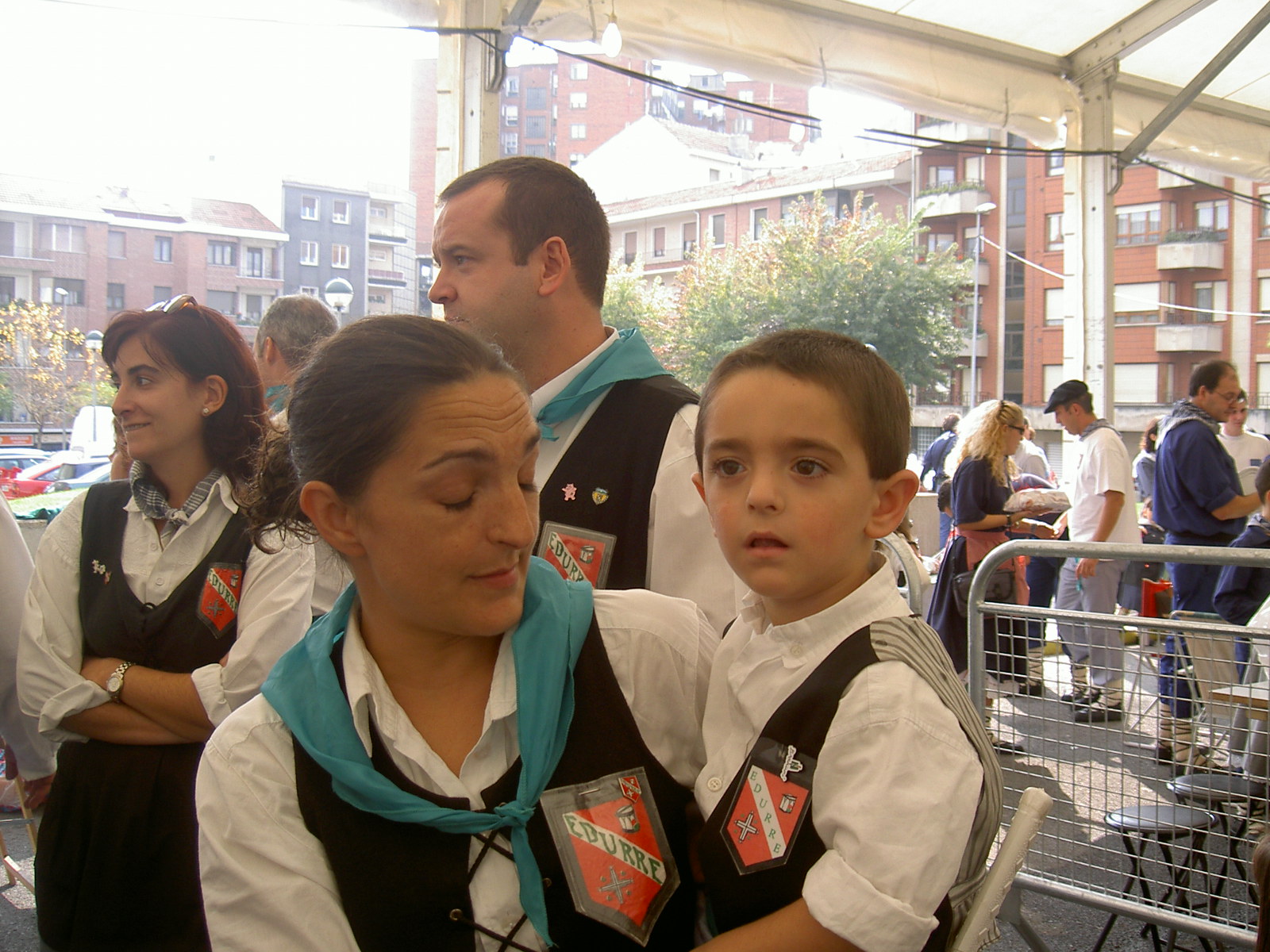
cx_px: 635
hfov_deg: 47.9
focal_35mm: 39
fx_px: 1431
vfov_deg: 36.8
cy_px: 476
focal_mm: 8
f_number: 2.8
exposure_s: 1/227
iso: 100
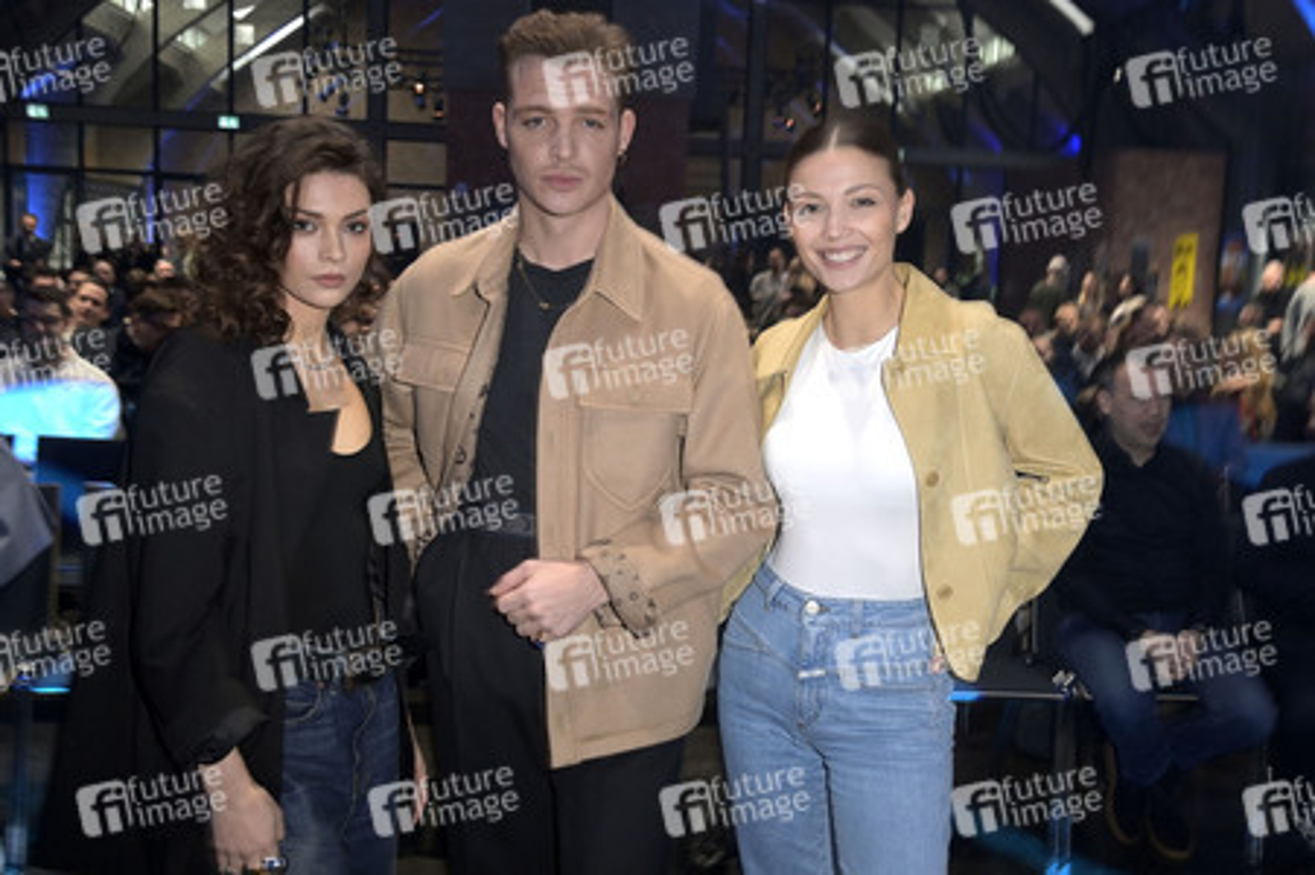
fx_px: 1314
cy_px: 438
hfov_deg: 53.2
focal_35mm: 36
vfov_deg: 36.8
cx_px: 658
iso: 1250
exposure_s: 1/60
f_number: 5.6
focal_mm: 36
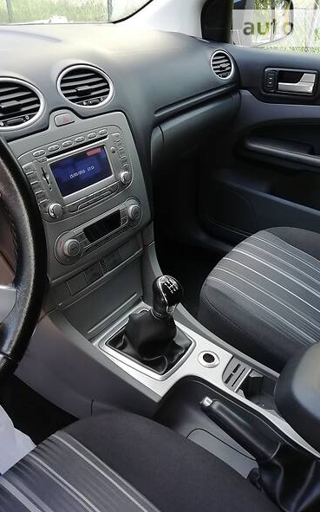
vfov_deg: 66.5
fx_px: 391
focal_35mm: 28
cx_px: 175
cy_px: 259
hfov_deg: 44.5
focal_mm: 3.5
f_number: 2.2
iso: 64
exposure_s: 1/50
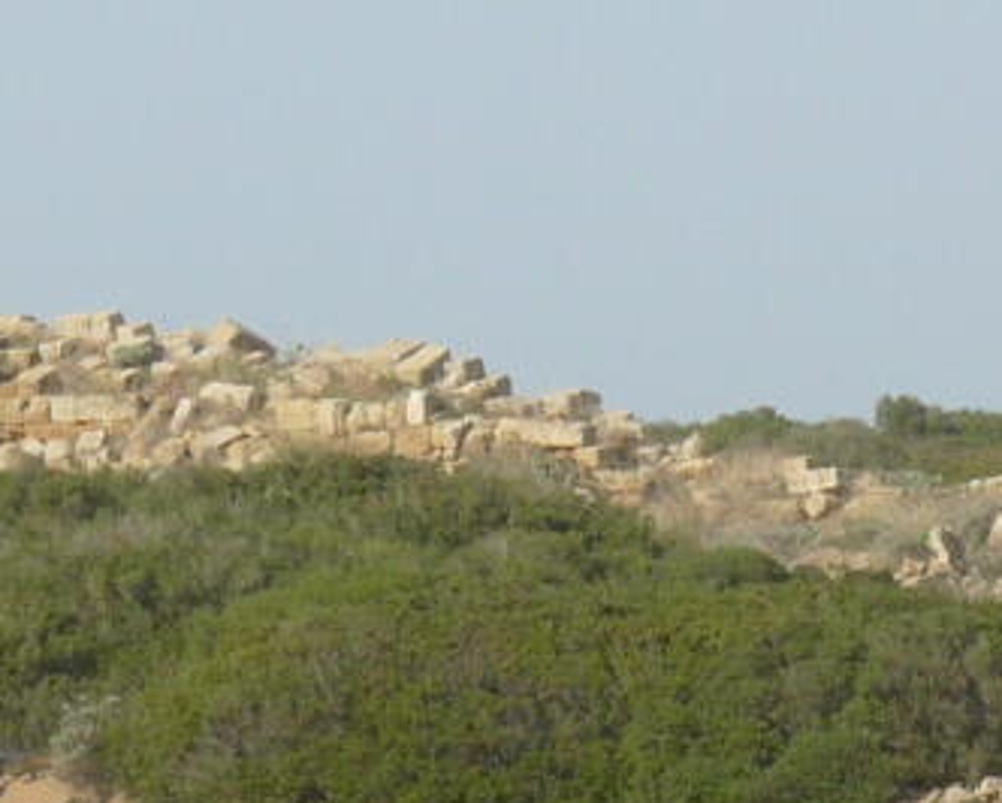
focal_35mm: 550
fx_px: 16320
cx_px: 2028
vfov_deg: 2.8
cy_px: 664
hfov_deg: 3.5
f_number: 8
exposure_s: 1/200
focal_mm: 21.6
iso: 100
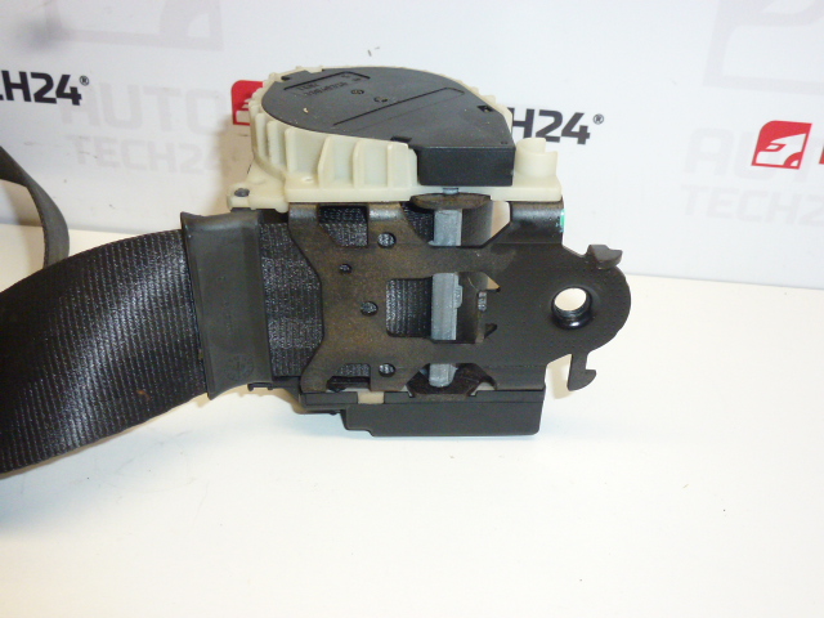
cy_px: 309
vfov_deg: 42.9
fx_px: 786
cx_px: 412
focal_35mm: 33
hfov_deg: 55.4
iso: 400
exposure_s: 1/200
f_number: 3.6
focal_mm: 5.9
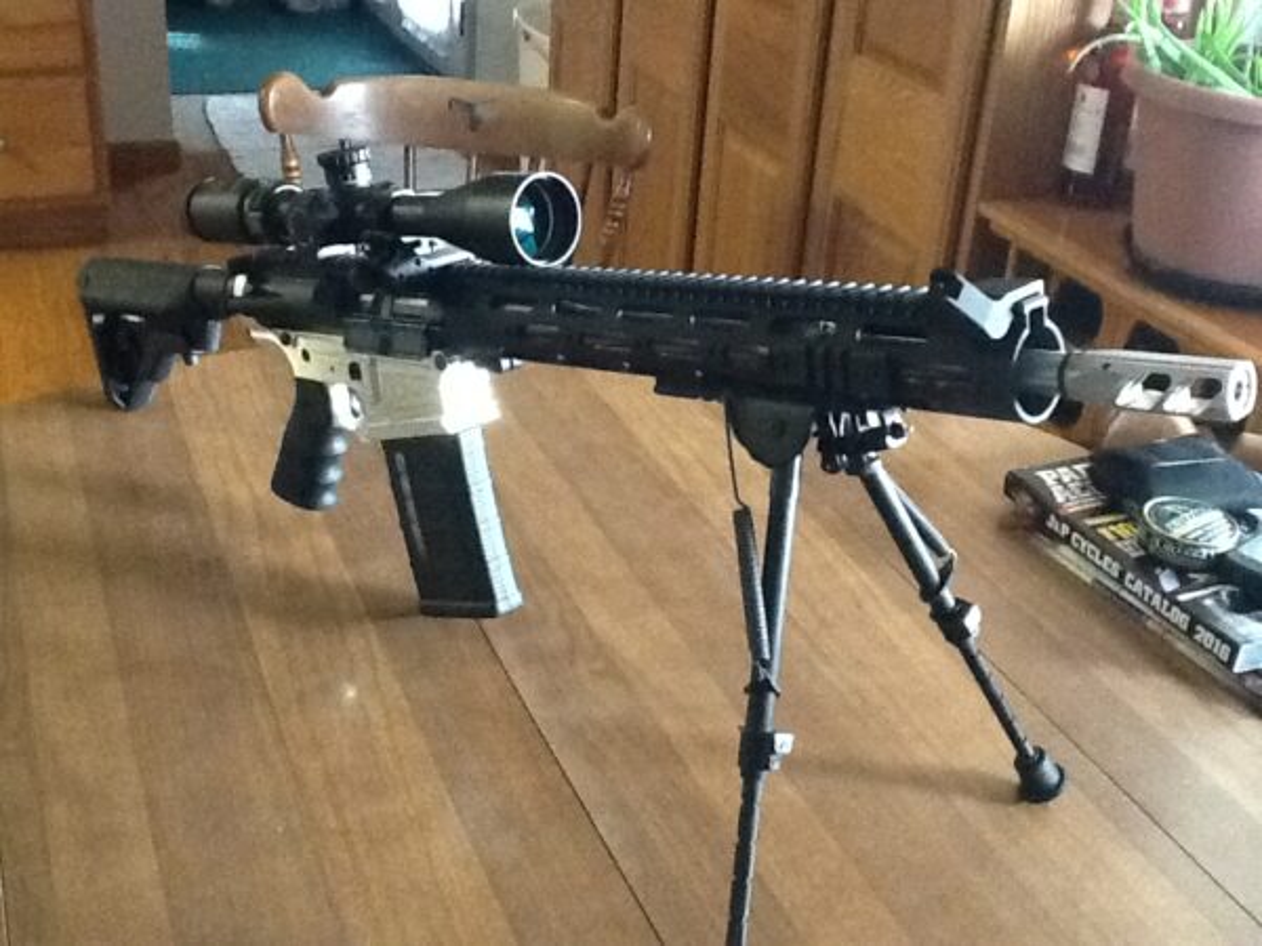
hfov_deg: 42.9
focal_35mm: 44
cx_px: 631
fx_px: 1604
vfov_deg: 32.9
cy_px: 473
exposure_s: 1/15
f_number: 2.4
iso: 400
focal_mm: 2.03
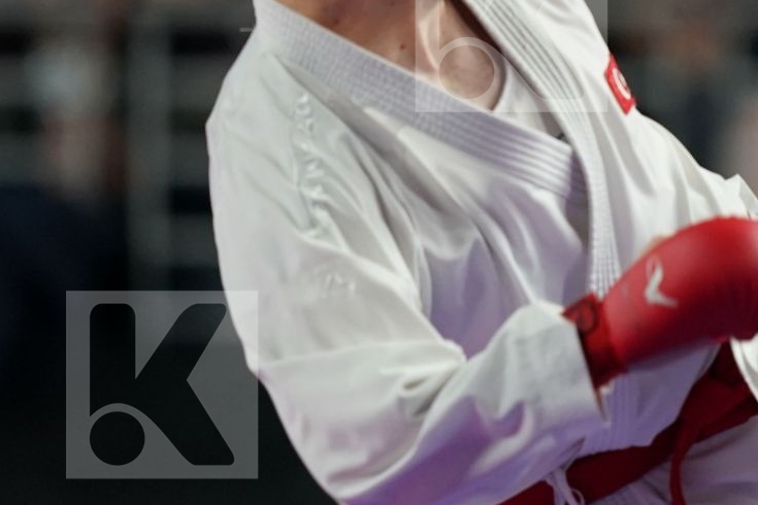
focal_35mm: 1470
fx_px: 30949
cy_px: 19
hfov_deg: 1.4
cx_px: 861
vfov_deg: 0.9
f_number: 2.8
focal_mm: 400
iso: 1600
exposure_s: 1/1000
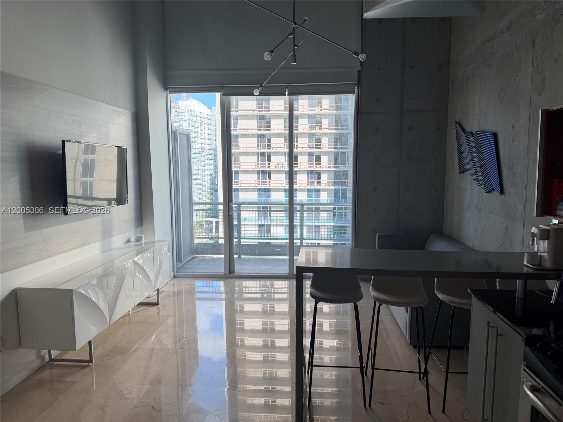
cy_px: 211
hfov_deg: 71.6
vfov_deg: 56.8
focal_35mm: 24
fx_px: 390
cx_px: 282
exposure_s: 1/909
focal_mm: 6.76
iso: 100
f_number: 1.78
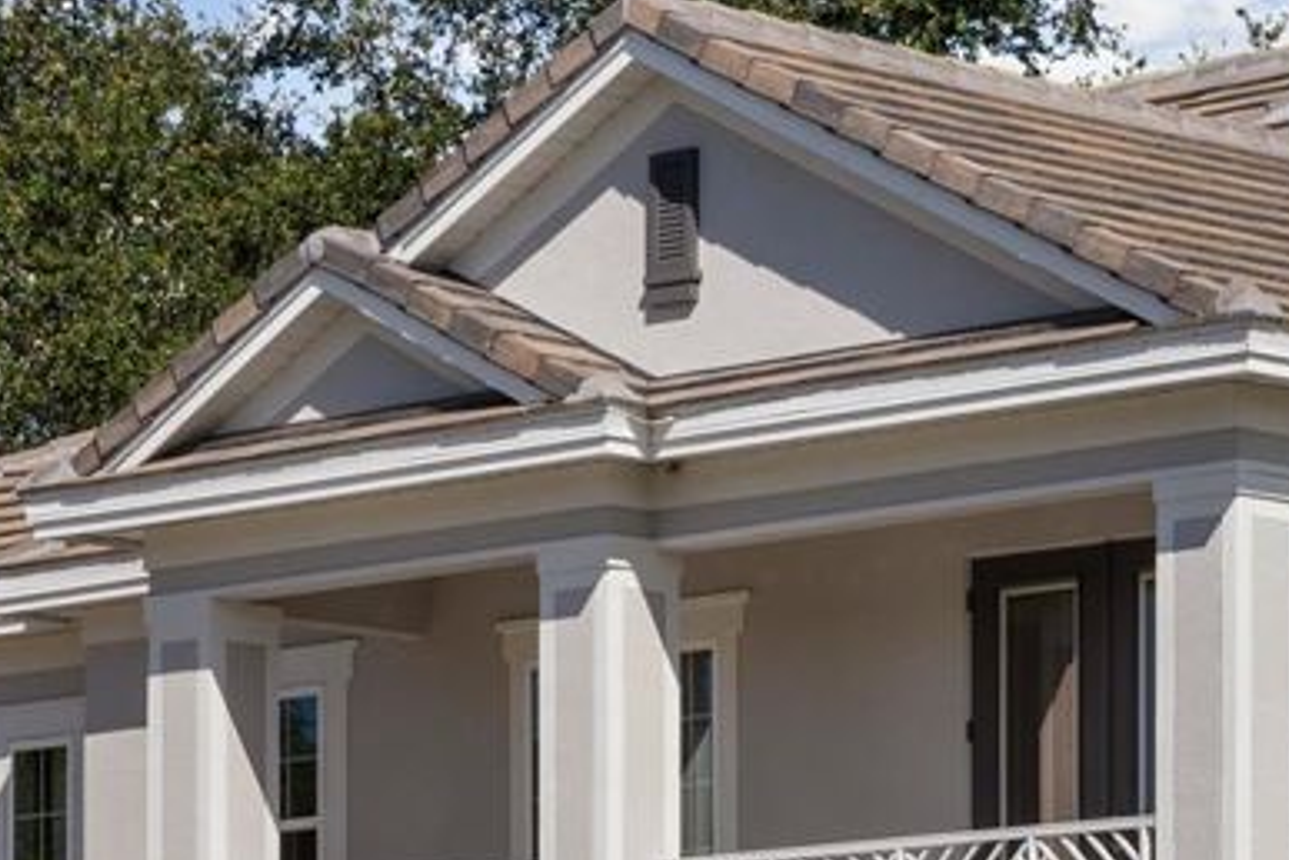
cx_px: 754
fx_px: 7304
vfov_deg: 6.7
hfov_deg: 10.1
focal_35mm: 204
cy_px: 673
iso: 40
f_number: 18
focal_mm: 75
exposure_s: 1/25
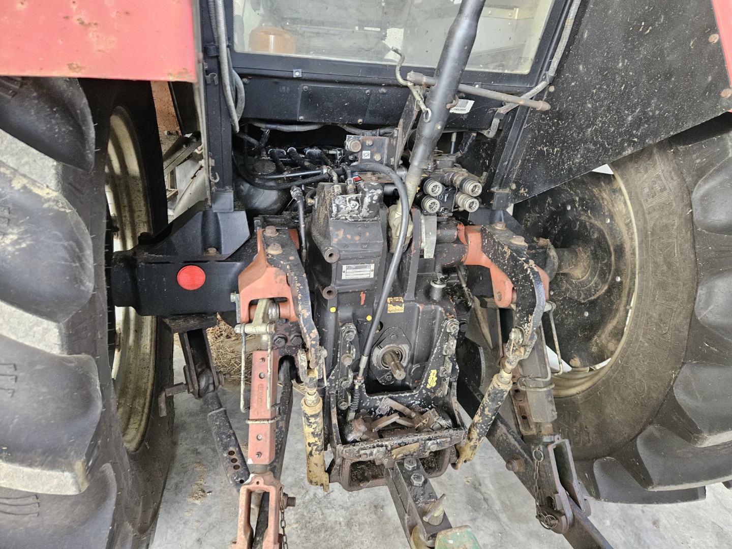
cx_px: 366
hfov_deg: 73.9
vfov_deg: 58.9
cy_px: 274
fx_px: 486
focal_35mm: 23
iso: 800
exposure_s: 1/100
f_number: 1.8
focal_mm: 5.4
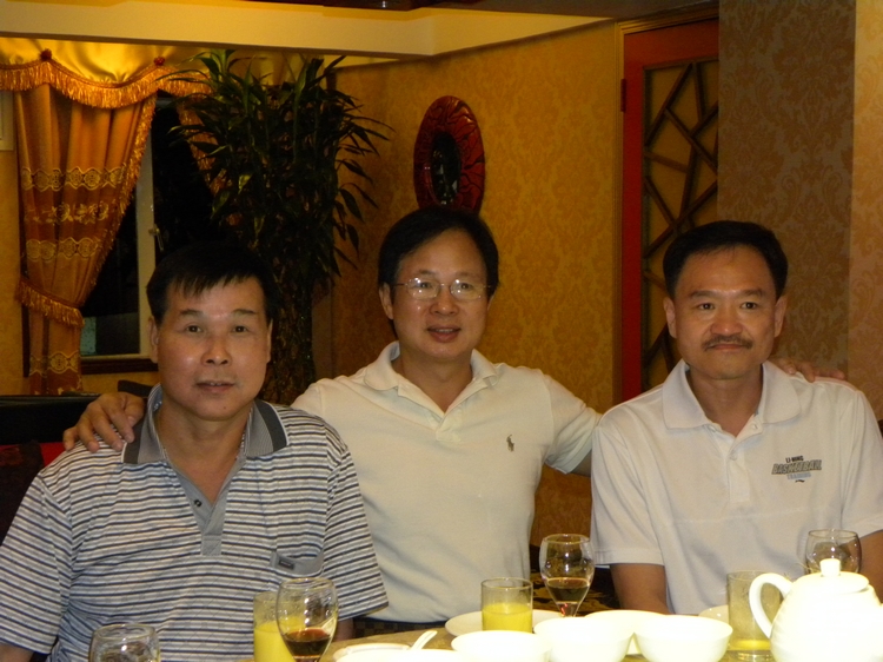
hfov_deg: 29.4
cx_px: 442
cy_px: 331
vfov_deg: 22.2
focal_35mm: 66
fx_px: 1683
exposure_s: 1/30
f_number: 3.5
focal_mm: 11.8
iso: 400
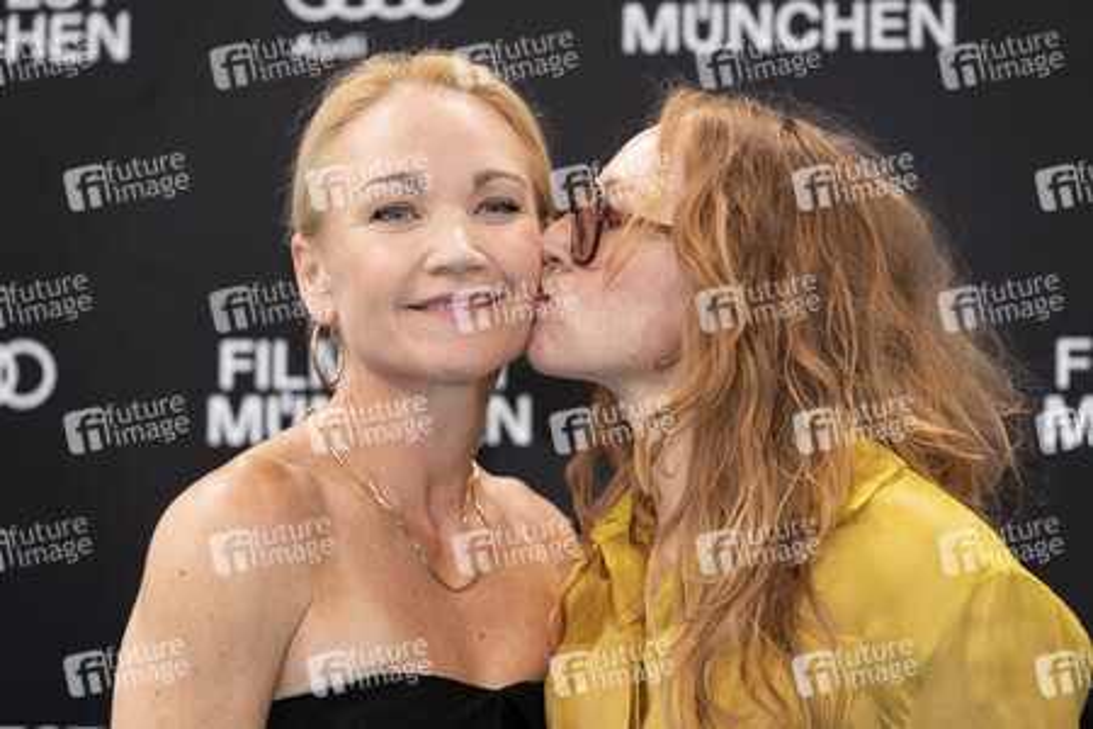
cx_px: 546
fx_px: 4827
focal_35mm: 159
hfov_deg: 12.9
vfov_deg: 8.6
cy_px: 364
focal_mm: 159
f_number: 4.5
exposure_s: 1/160
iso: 320
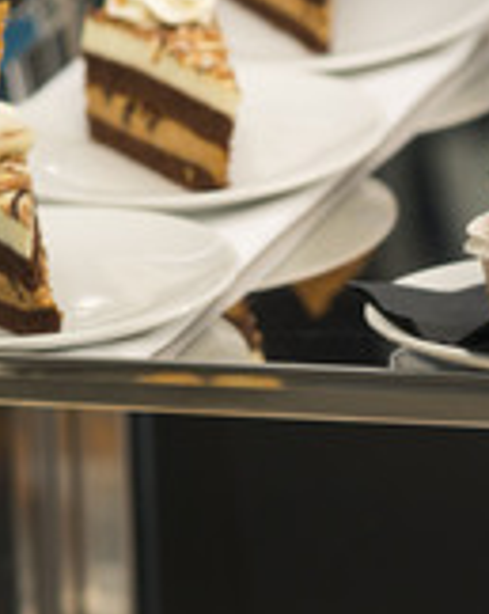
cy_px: 508
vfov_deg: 6.5
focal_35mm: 296
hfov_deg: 5.2
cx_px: 553
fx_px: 5370
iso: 400
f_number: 4
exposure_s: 1/125
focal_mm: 85
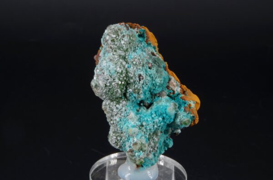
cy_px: 90
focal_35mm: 75
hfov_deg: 27.1
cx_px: 136
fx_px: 567
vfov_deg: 18.1
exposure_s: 1/1.25
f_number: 7.1
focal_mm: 50
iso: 100
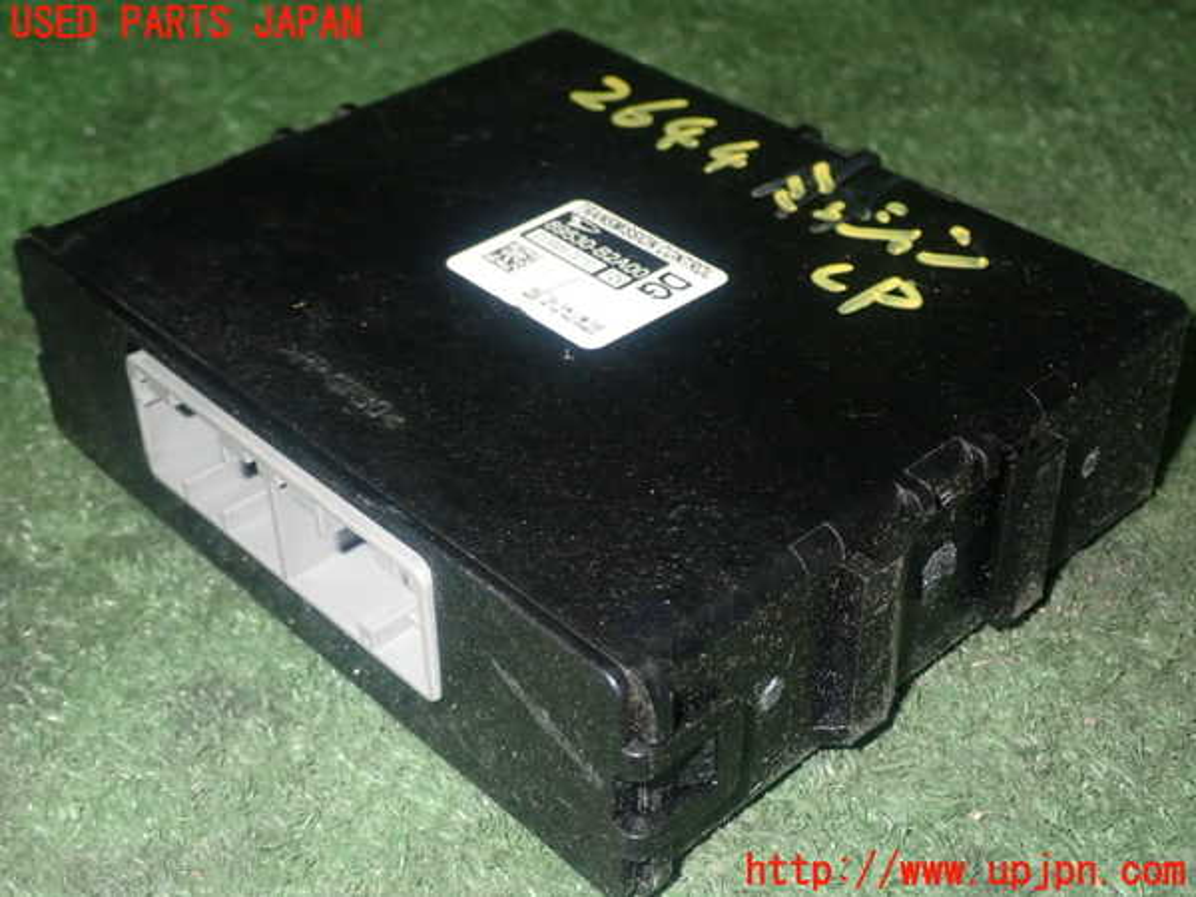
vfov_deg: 29.1
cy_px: 448
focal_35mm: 50
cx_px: 598
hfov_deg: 38.2
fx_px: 1728
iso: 800
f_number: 9
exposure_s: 1/50
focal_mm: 9.01
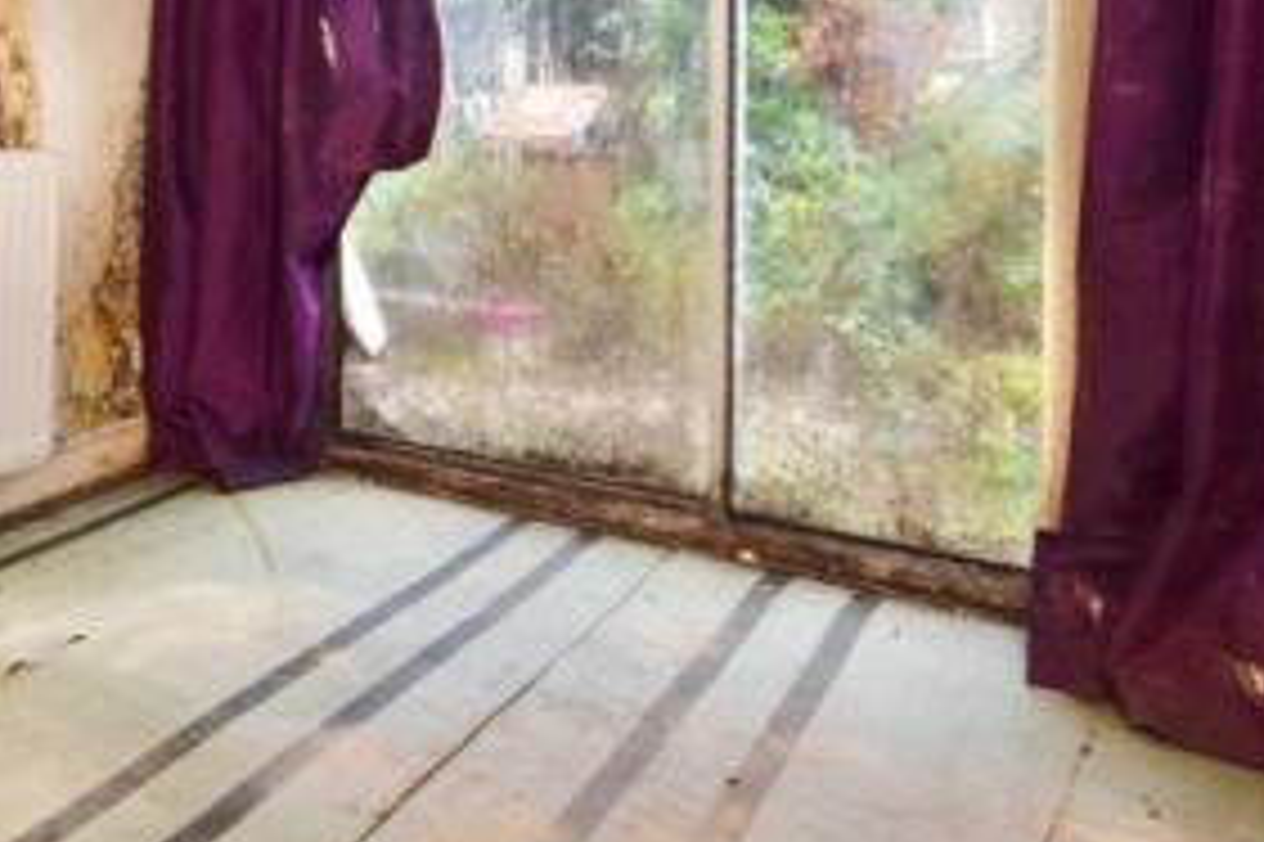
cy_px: 115
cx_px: 101
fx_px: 1228
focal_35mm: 35
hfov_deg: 48.1
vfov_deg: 35.9
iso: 800
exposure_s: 1/50
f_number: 5.6
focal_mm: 10
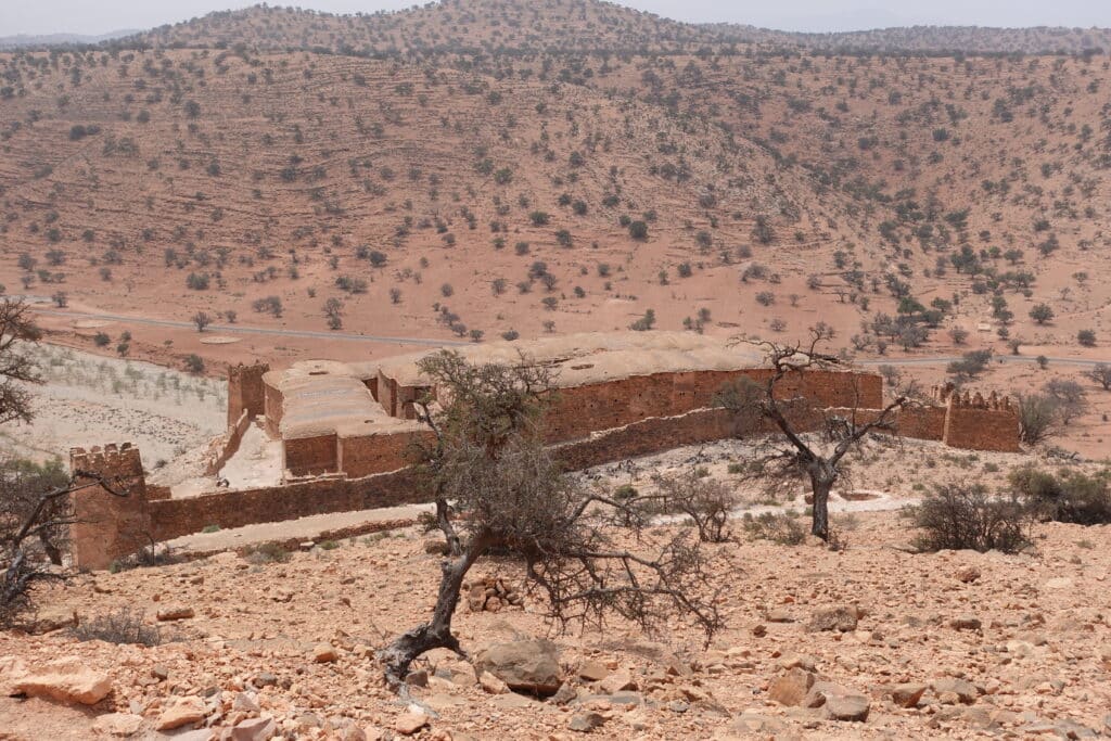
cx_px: 556
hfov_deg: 45.4
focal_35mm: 43
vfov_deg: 31.2
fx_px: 1327
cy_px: 370
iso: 125
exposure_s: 1/160
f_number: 4
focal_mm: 16.29
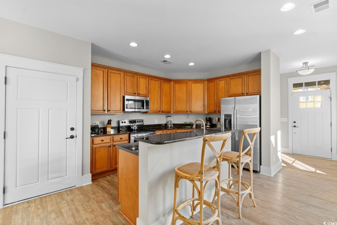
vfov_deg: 73.7
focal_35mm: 16
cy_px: 112
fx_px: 150
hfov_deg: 96.7
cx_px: 168
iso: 100
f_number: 4.8
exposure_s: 1/25
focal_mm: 11
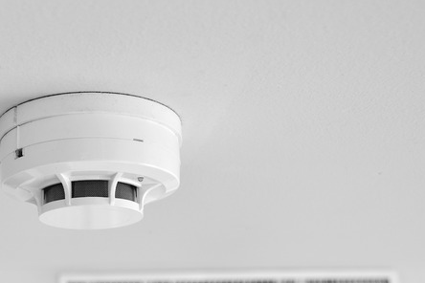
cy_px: 179
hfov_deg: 33.6
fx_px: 685
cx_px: 90
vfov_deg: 23.3
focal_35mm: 58
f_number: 5.6
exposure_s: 1/125
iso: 400
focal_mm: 22
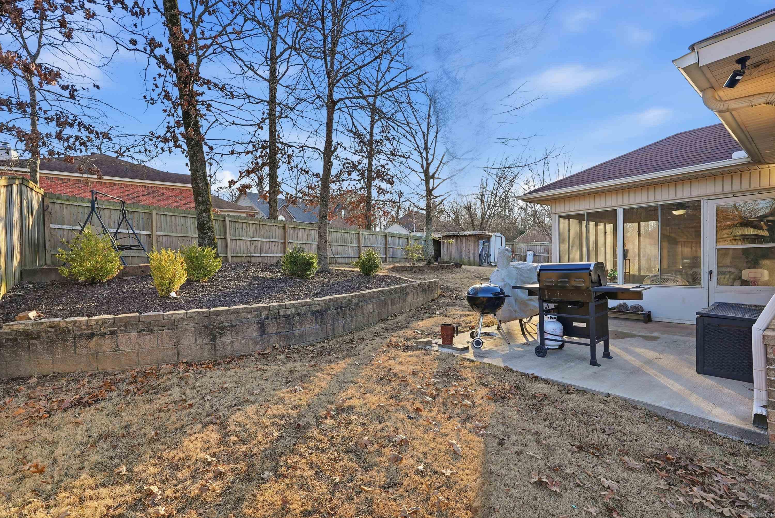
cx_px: 388
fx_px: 345
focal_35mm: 16
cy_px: 259
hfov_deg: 96.7
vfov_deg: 73.8
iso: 250
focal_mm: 16
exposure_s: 1/320
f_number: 9
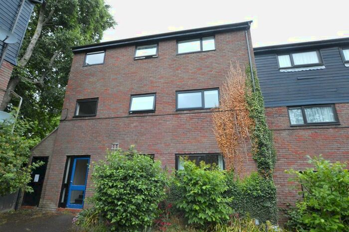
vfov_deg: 67.3
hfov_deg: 90.0
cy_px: 116
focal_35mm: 18
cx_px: 174
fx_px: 174
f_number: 11
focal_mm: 12
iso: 3200
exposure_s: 1/500
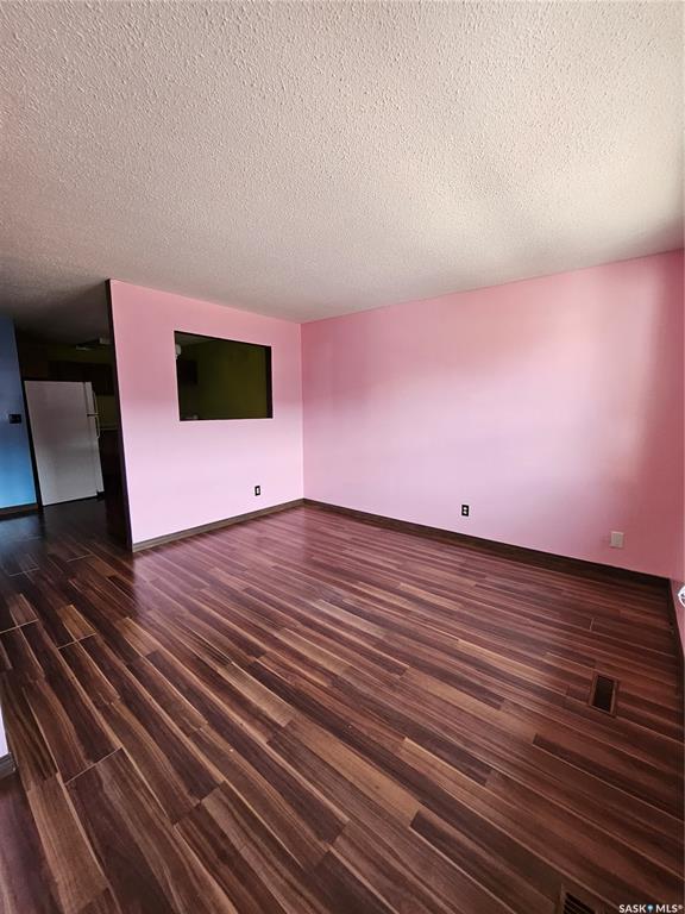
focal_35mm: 13
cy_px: 457
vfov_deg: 106.2
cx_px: 342
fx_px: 343
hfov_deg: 89.9
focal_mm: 1.7
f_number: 2.2
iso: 80
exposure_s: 1/60
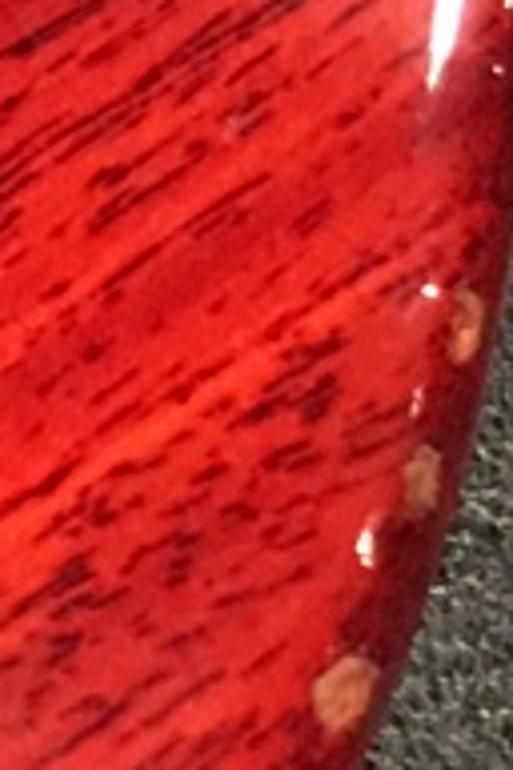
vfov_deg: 6.4
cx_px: -1343
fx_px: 6775
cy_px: -626
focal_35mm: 317
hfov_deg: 4.1
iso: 200
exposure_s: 1/24
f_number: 2.2
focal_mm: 4.15
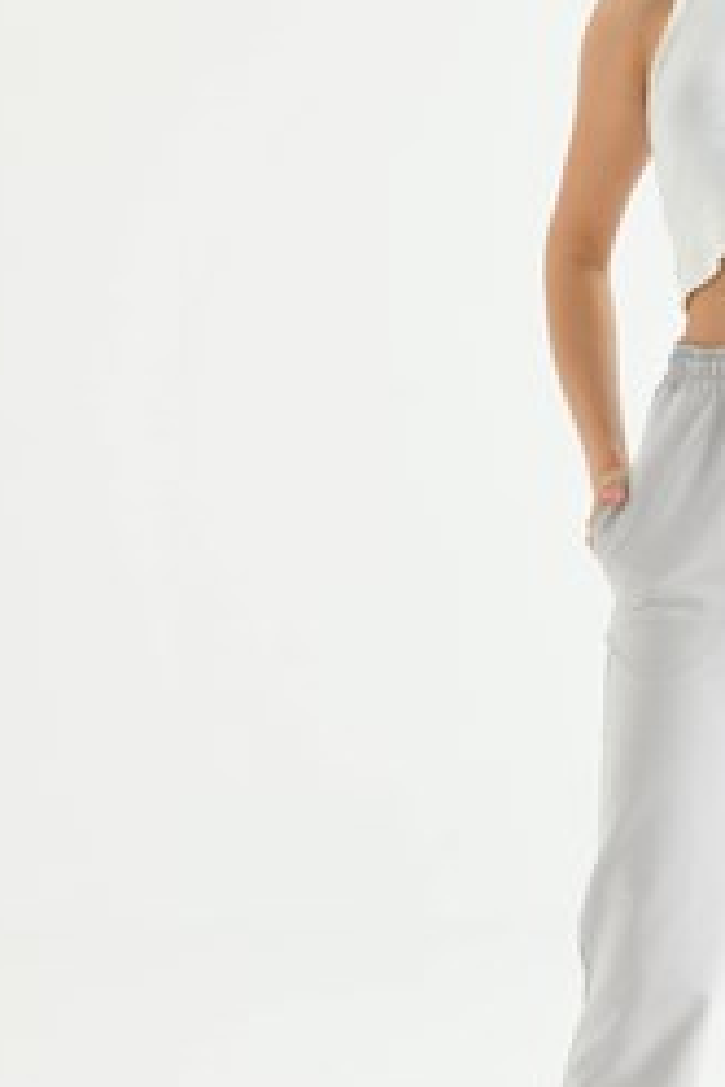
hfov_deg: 12.3
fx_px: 3323
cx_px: 729
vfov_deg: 18.6
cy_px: 572
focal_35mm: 110
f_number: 5.6
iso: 160
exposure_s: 1/125
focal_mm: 48
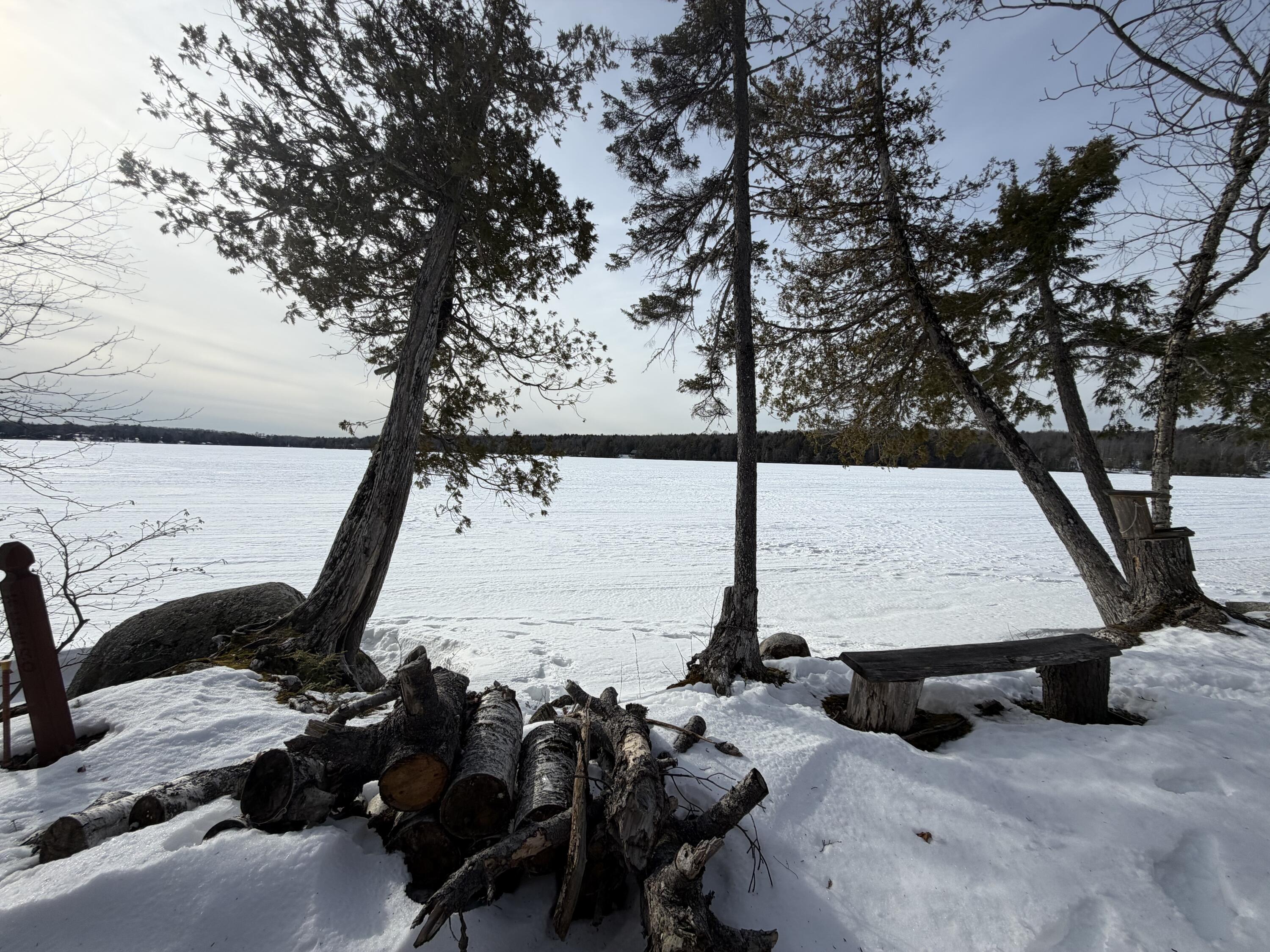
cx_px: 635
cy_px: 476
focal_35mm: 14
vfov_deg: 85.7
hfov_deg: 102.1
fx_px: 514
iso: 20
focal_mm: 2.22
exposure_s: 1/1572
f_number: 2.2
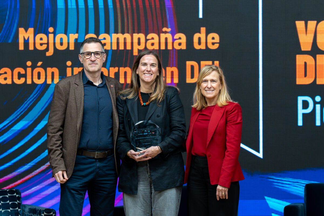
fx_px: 2700
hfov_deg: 6.9
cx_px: 162
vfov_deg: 4.6
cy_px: 108
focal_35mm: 300
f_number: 4
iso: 3200
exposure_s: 1/200
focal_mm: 200
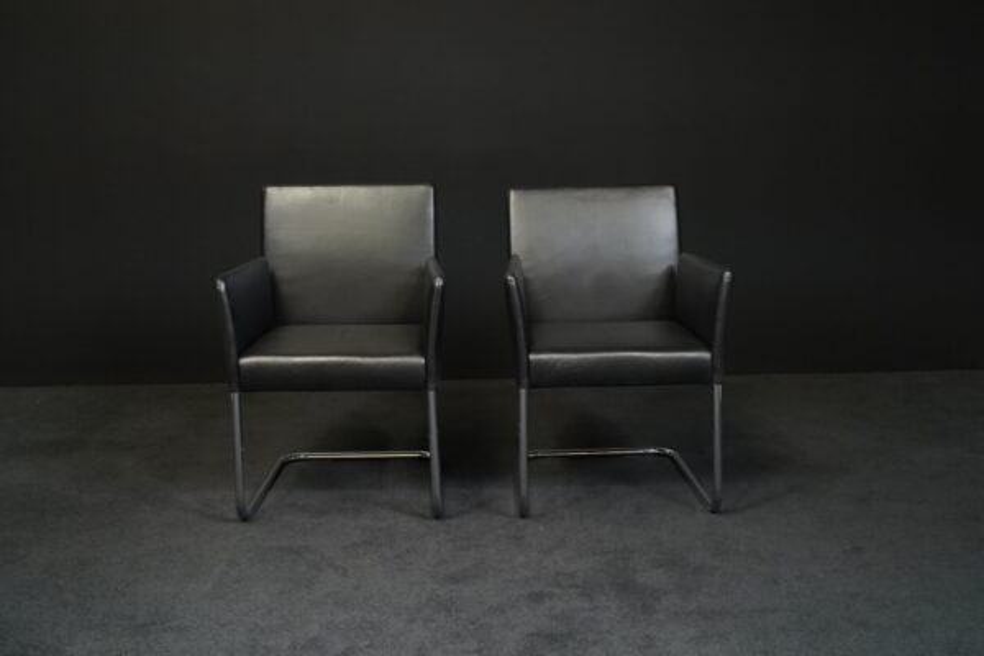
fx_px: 1148
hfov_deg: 46.4
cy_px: 328
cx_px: 492
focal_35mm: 42
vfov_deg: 31.9
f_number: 7.1
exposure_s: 1/125
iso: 5000
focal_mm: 42
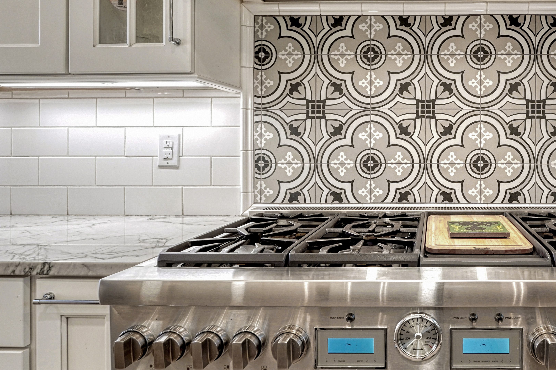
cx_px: 424
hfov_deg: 64.7
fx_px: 402
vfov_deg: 49.2
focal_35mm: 26
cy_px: 145
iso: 400
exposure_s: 1/5
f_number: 8
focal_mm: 14
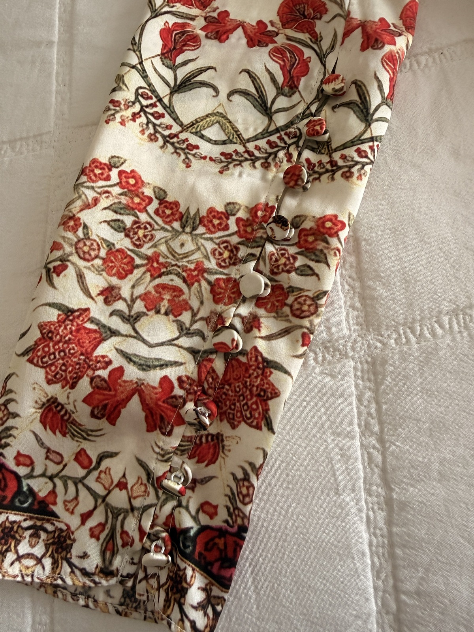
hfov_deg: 56.8
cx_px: 237
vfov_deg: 71.6
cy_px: 316
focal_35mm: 24
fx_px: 438
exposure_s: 1/99
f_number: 2.2
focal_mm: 2.22
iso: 250
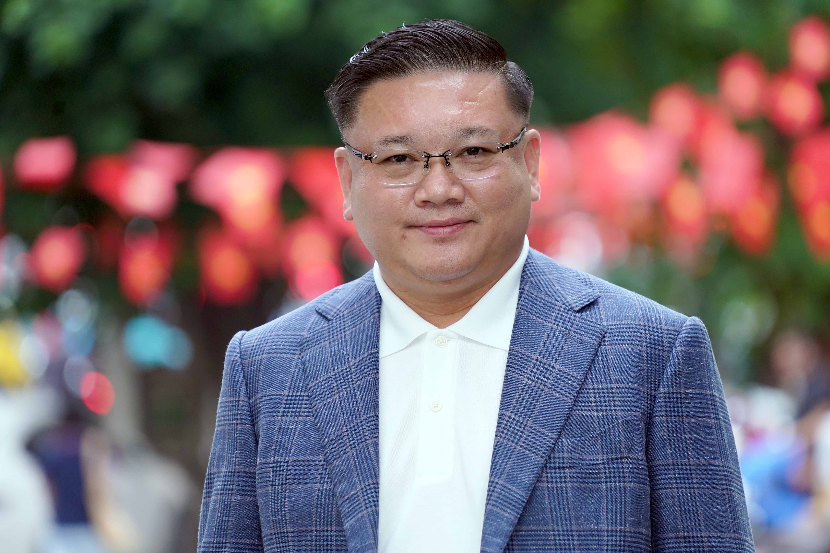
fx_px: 4611
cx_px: 415
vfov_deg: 6.9
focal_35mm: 200
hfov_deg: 10.3
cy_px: 276
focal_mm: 200
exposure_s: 1/250
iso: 1600
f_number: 4
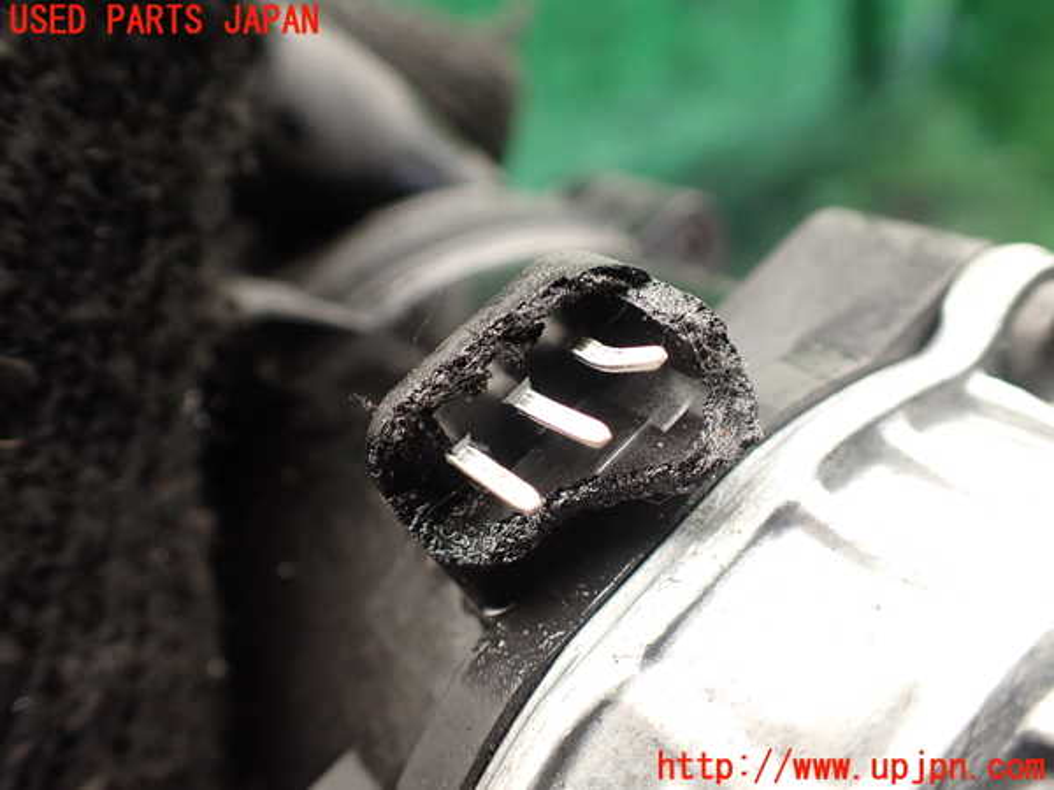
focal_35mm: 30
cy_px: 395
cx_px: 527
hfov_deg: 60.0
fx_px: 913
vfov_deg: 46.8
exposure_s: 1/125
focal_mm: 5.4
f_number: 2.3
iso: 320
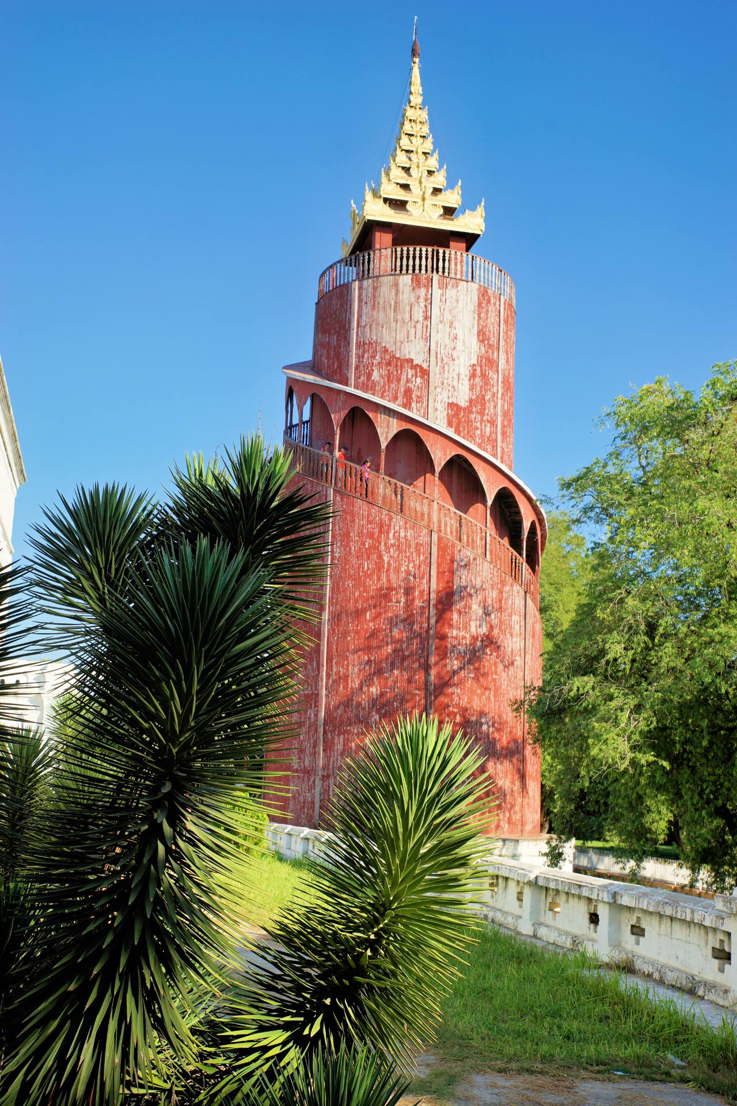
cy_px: 553
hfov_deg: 33.4
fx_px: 1228
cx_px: 368
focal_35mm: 40
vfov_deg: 48.5
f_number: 8
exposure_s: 1/250
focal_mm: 40
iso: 100
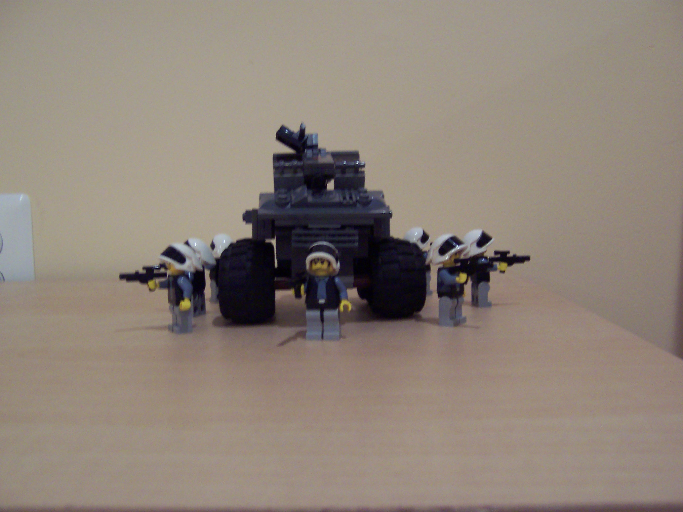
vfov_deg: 39.7
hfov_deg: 51.4
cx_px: 342
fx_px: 710
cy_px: 256
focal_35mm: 36
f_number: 2.8
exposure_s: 1/10
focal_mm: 5.6
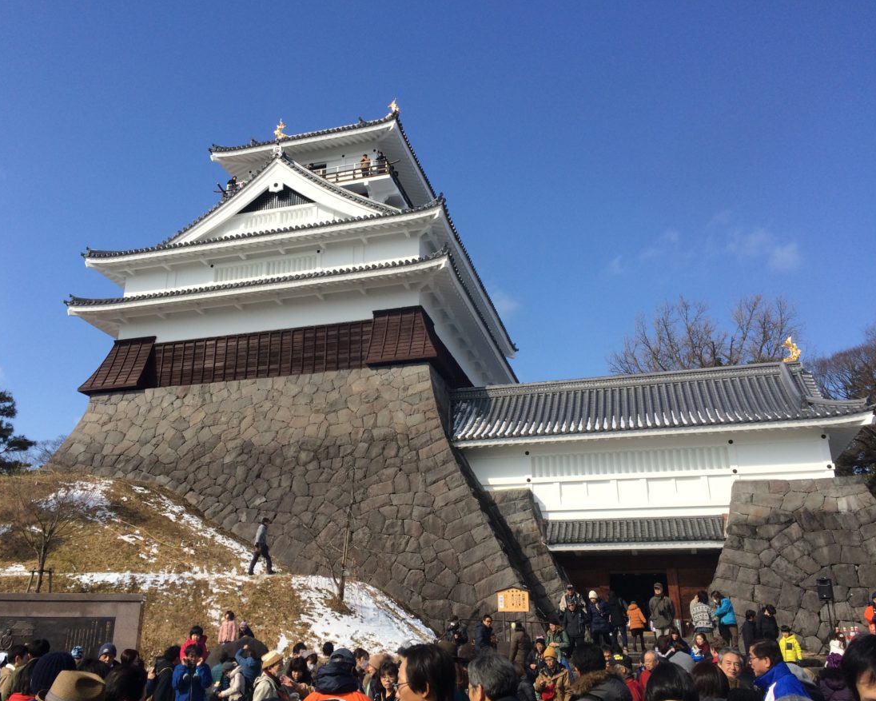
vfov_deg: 47.1
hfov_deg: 57.1
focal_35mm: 31
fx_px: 804
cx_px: 398
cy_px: 358
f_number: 2.2
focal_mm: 4.15
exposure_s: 1/2283
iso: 32
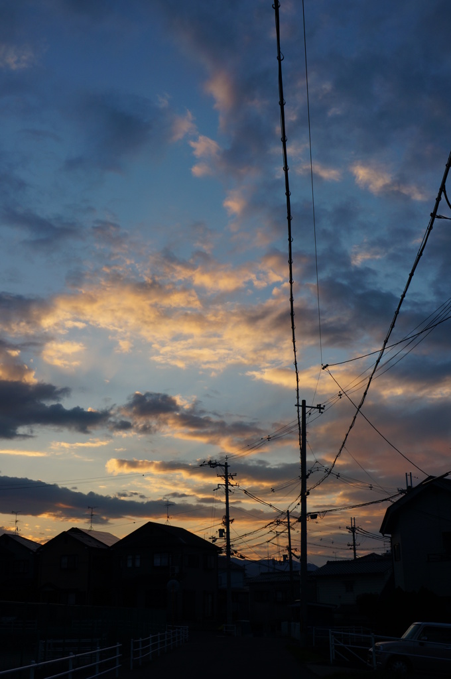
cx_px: 226
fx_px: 735
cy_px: 340
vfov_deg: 49.6
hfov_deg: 34.1
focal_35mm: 39
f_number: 11
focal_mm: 26
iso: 100
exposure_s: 1/125
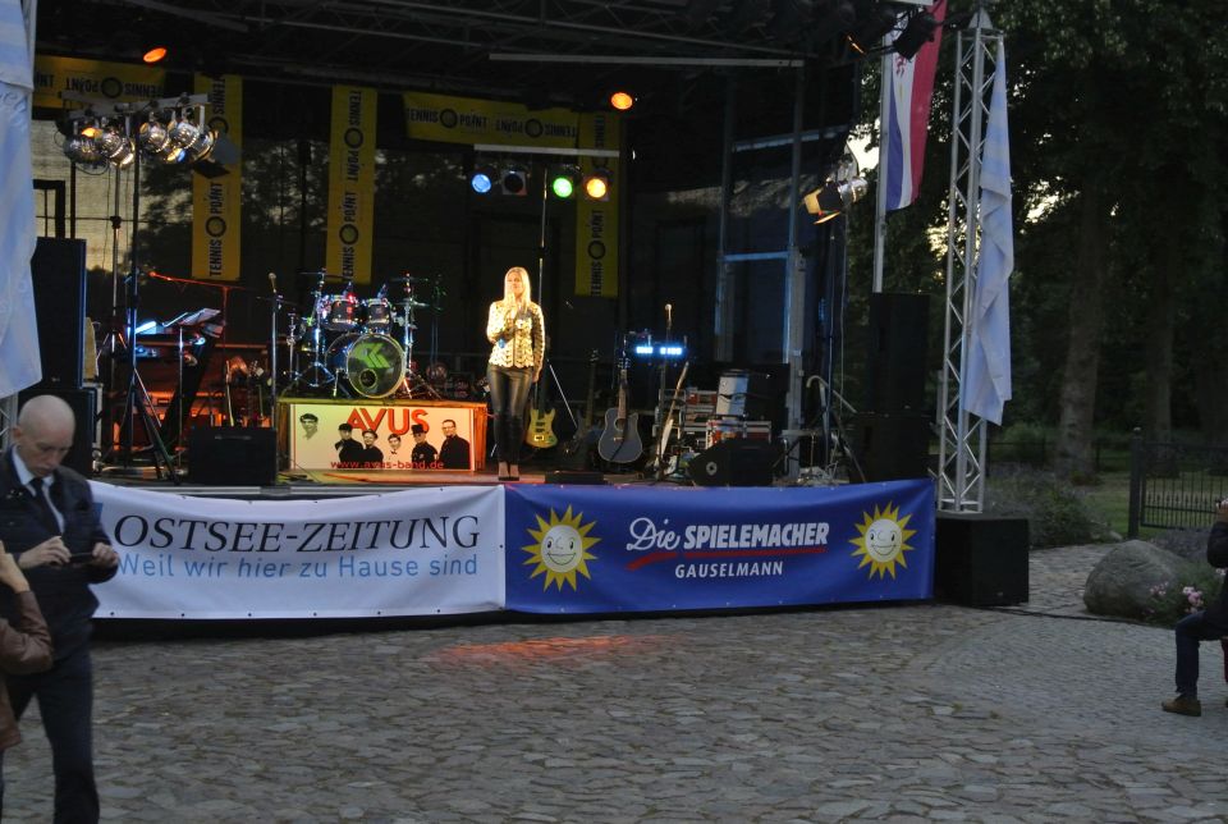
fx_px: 1914
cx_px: 614
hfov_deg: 35.6
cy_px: 412
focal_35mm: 56
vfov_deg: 24.3
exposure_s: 1/60
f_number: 5
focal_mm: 21.1
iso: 800
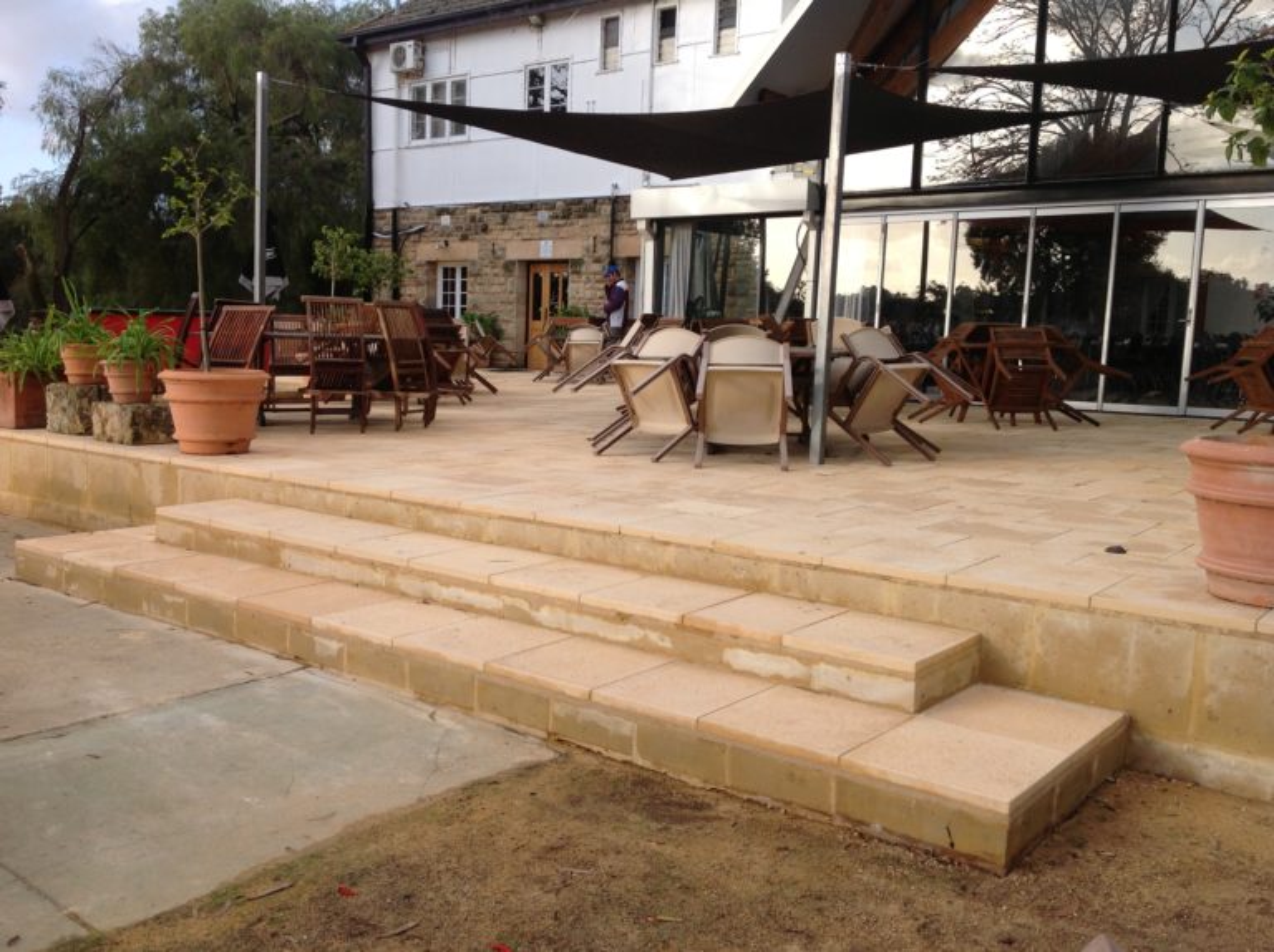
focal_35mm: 35
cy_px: 476
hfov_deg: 52.7
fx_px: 1287
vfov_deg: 40.6
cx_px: 637
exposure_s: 1/480
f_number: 2.4
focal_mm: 4.28
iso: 50
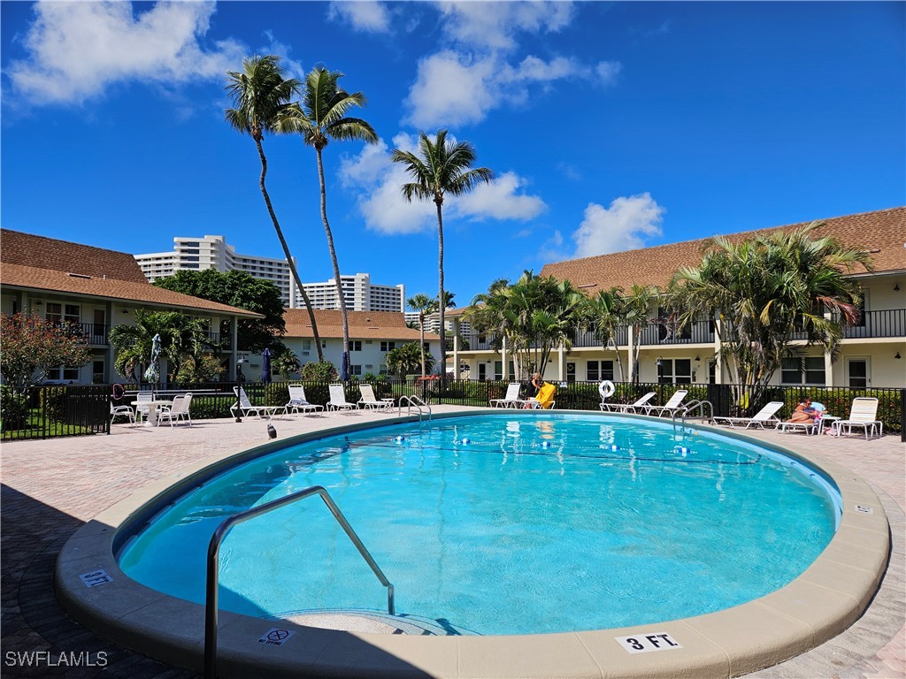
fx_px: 602
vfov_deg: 58.9
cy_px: 340
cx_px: 453
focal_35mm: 23
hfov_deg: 73.9
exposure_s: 1/3282
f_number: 1.8
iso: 25
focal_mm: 5.4
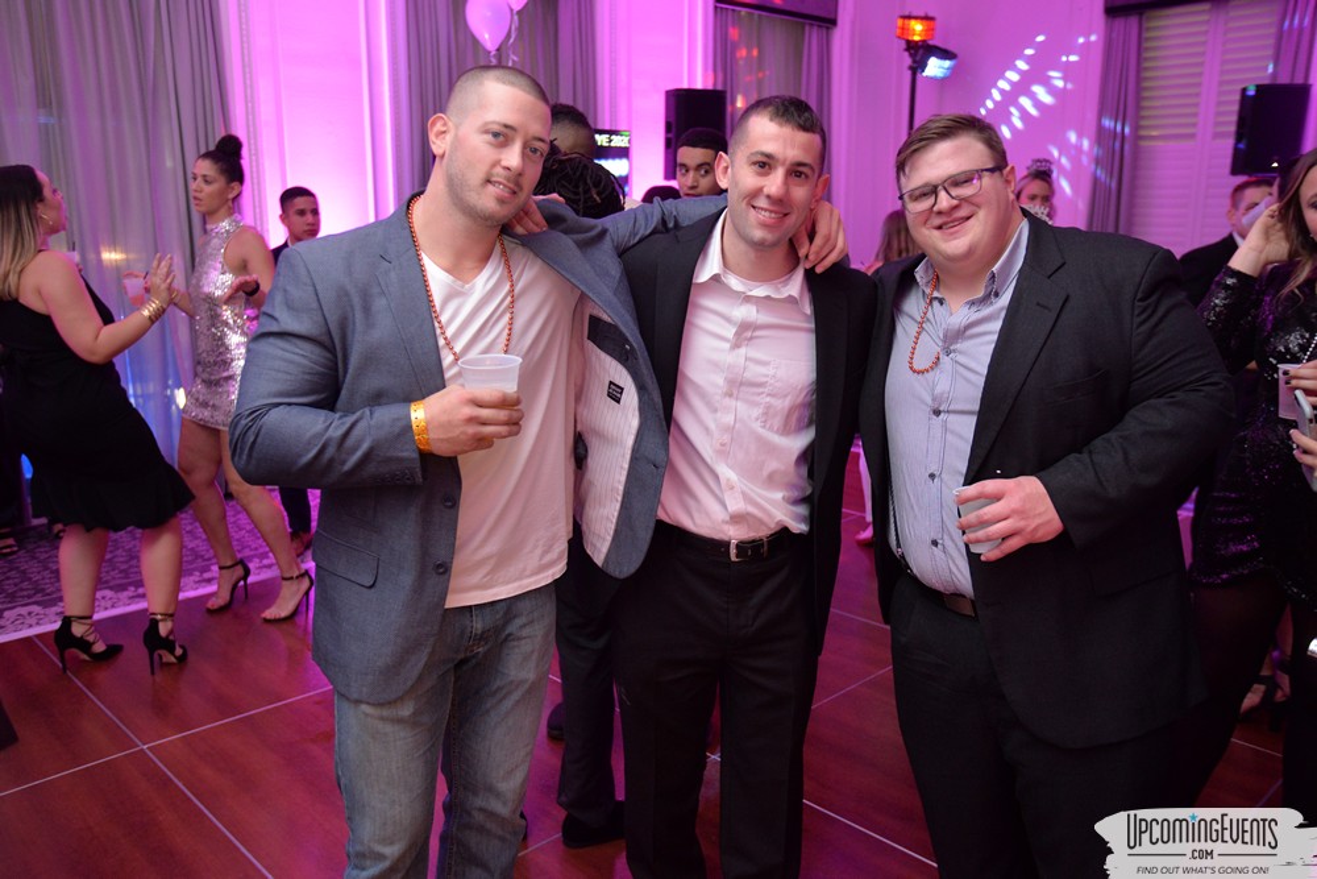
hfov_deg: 61.9
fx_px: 1098
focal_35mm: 30
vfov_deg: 43.6
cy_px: 440
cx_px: 658
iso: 2000
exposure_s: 1/40
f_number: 3.5
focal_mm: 30
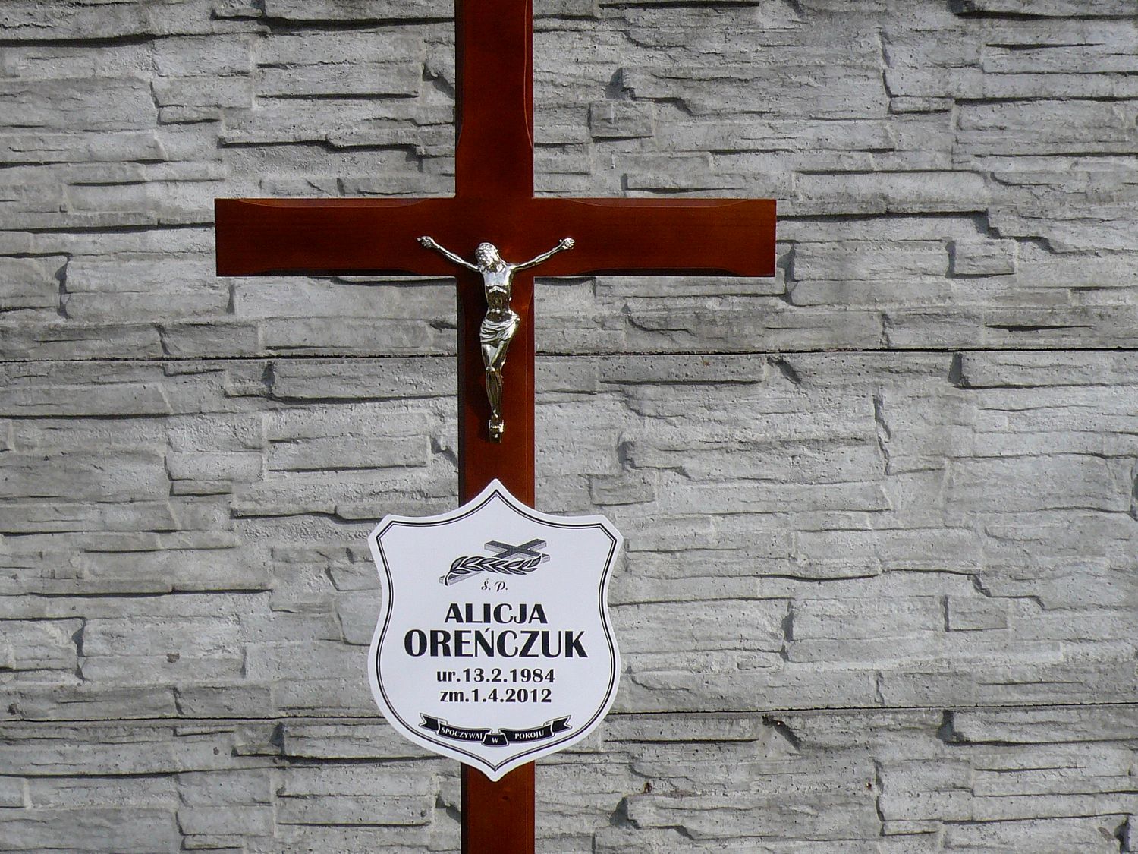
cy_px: 427
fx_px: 1841
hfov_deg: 34.3
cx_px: 569
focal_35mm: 56
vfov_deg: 26.1
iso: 100
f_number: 3.1
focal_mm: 6.1
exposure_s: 1/640
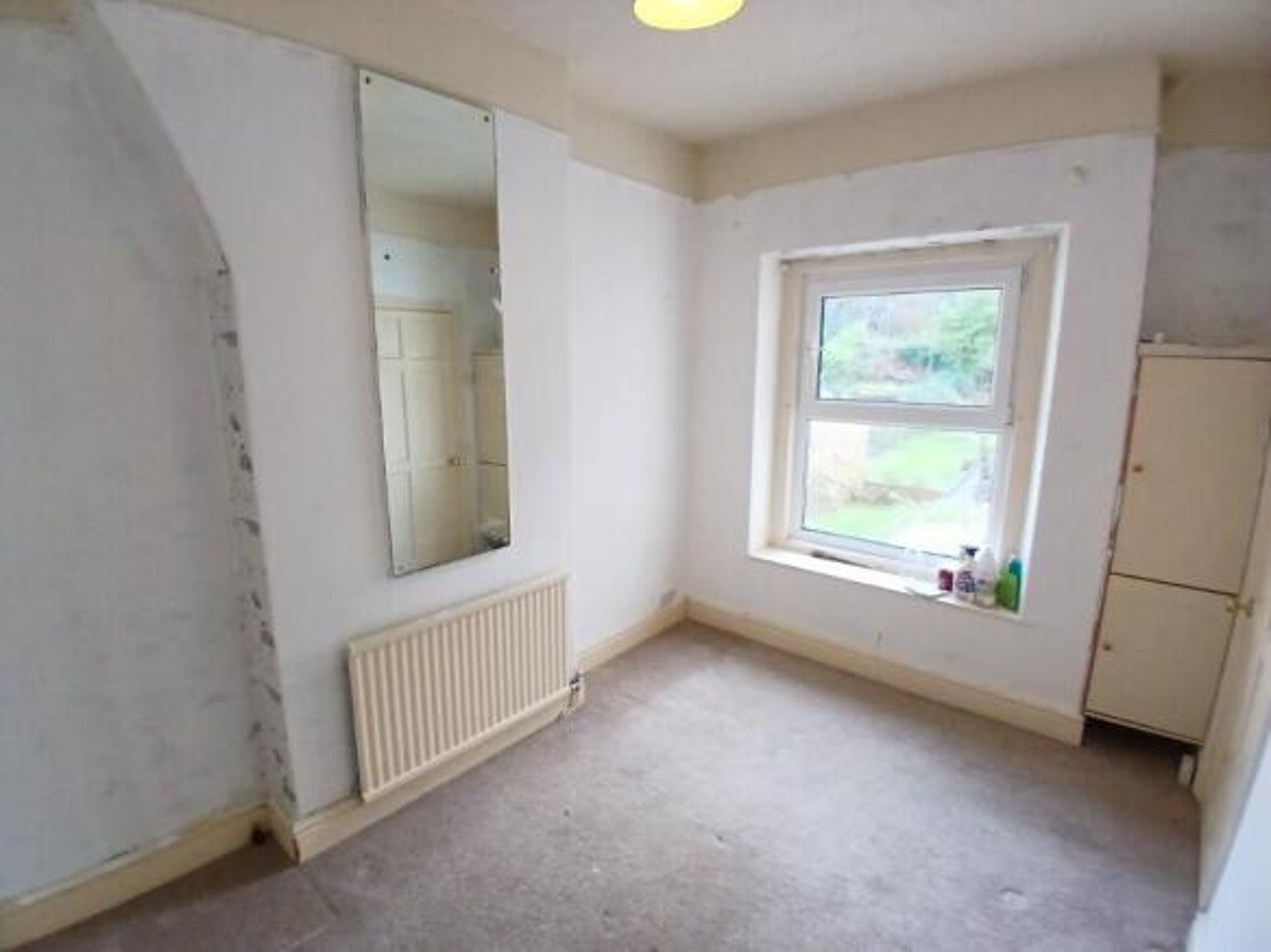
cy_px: 476
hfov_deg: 91.0
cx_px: 636
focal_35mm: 17
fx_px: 624
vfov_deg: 74.7
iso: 200
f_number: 2.2
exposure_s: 1/33.3
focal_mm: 1.4
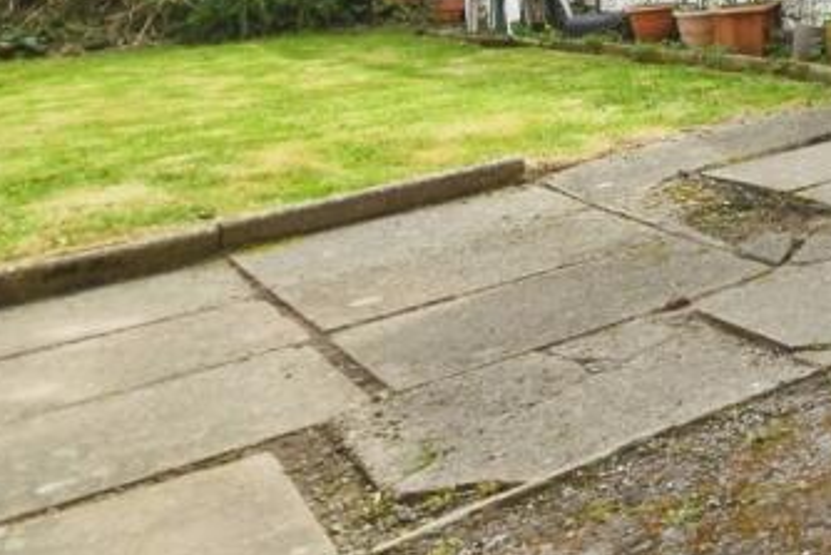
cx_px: 1179
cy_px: -61
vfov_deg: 26.8
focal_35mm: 46
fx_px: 1062
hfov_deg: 29.8
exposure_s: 1/500
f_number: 8
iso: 400
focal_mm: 10
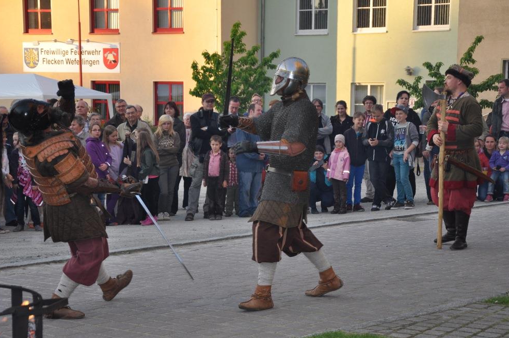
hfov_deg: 25.1
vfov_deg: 16.8
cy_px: 175
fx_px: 1144
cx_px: 250
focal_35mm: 81
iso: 400
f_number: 5
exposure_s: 1/200
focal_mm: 52
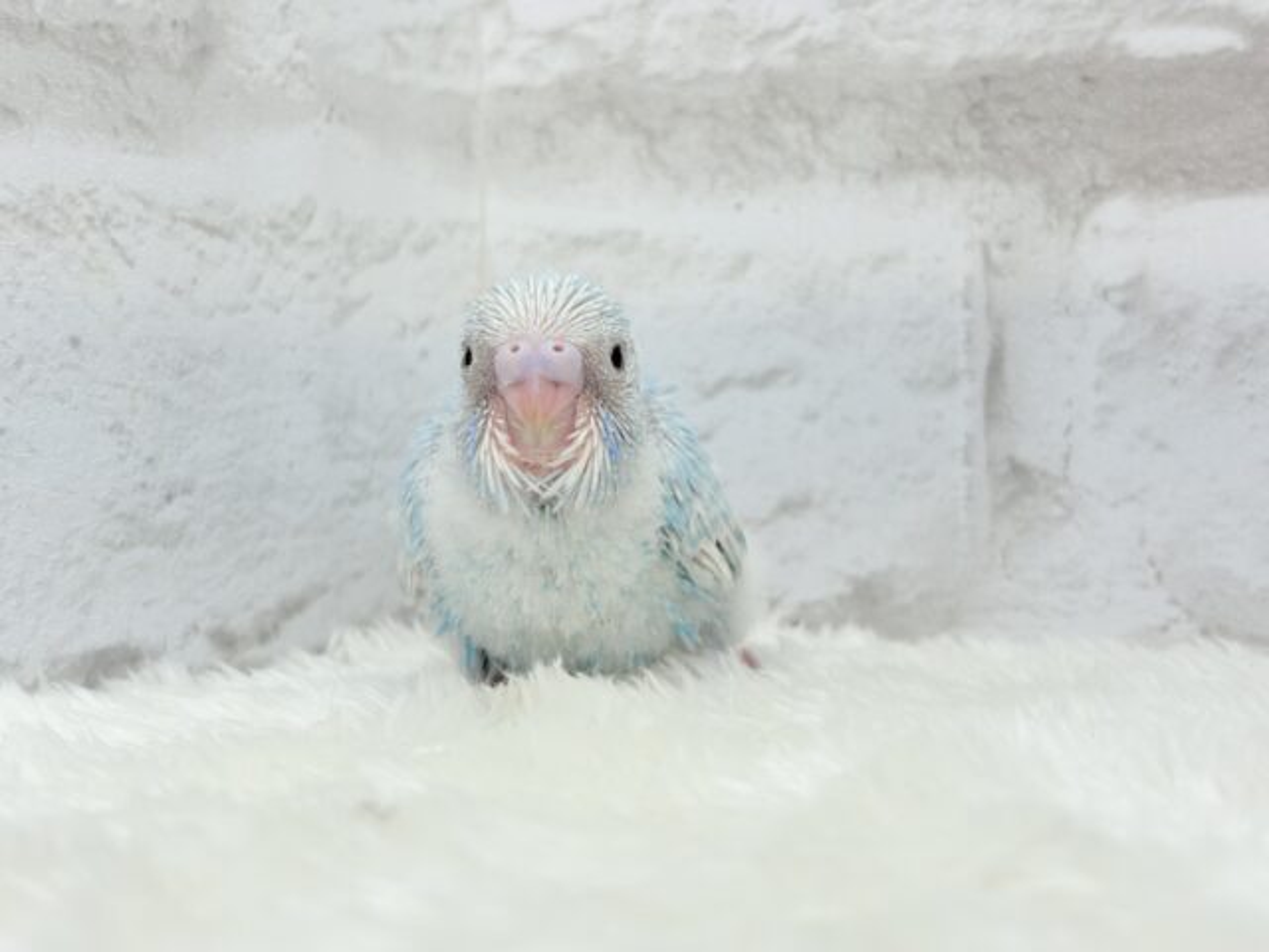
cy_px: 476
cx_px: 634
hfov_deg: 36.8
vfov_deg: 28.0
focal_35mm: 52
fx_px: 1906
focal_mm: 5.96
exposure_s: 1/50
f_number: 1.6
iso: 32
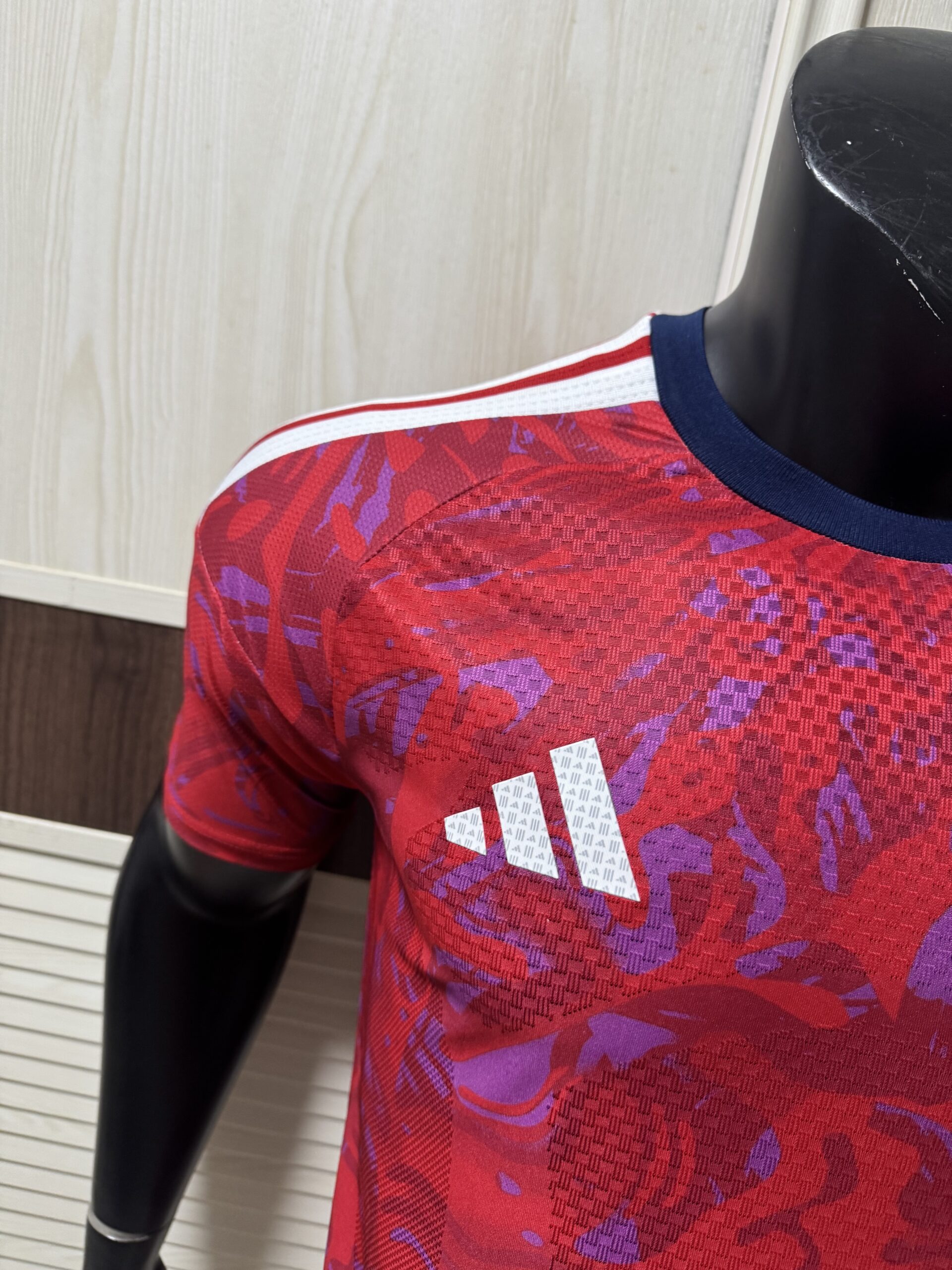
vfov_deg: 71.6
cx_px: 476
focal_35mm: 24
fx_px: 880
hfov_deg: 56.8
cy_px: 635
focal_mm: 6.76
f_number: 1.78
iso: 250
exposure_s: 1/60
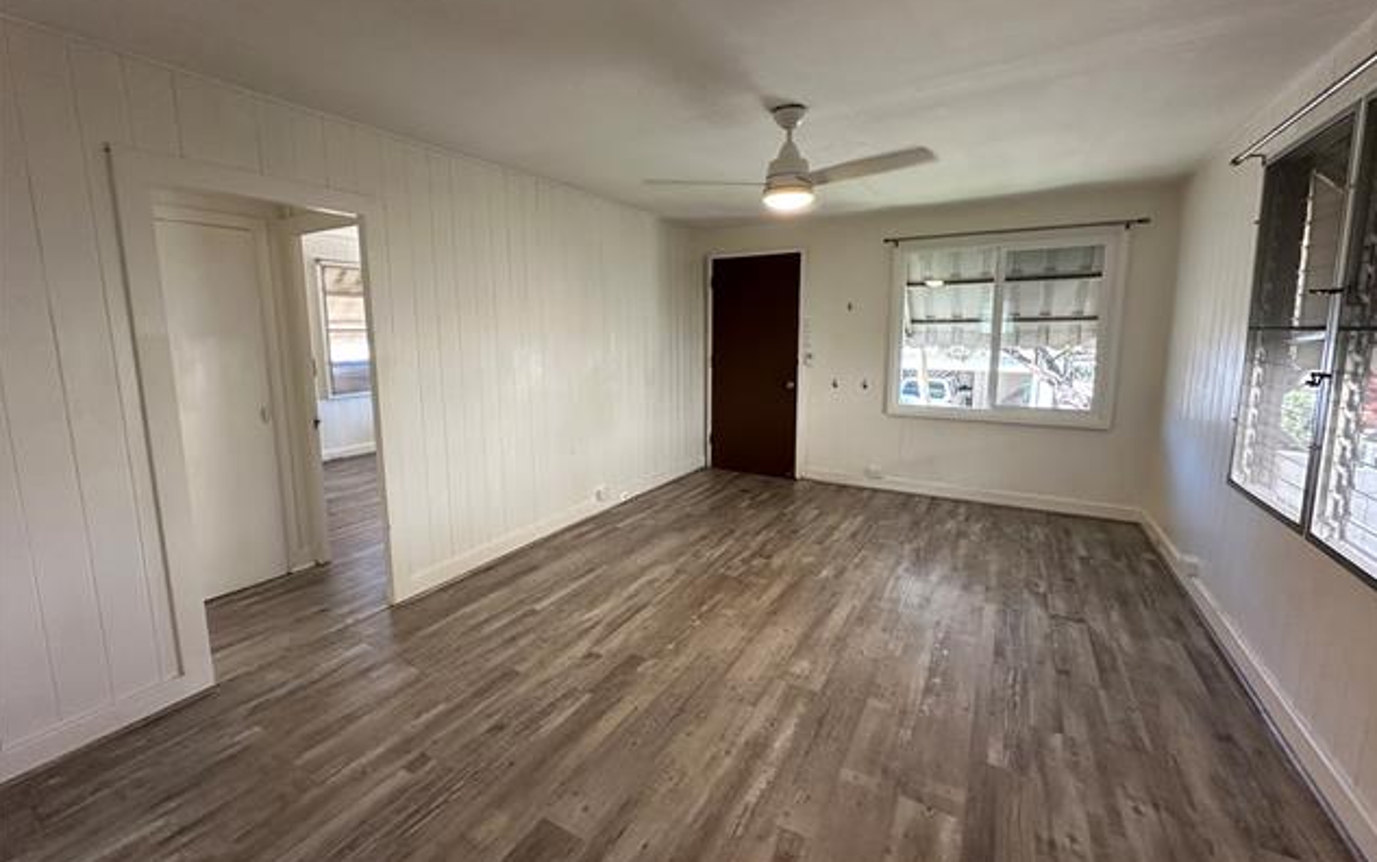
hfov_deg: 101.4
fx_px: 563
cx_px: 690
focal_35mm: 15
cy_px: 403
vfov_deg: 74.7
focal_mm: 2.22
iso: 200
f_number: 2.2
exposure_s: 1/120
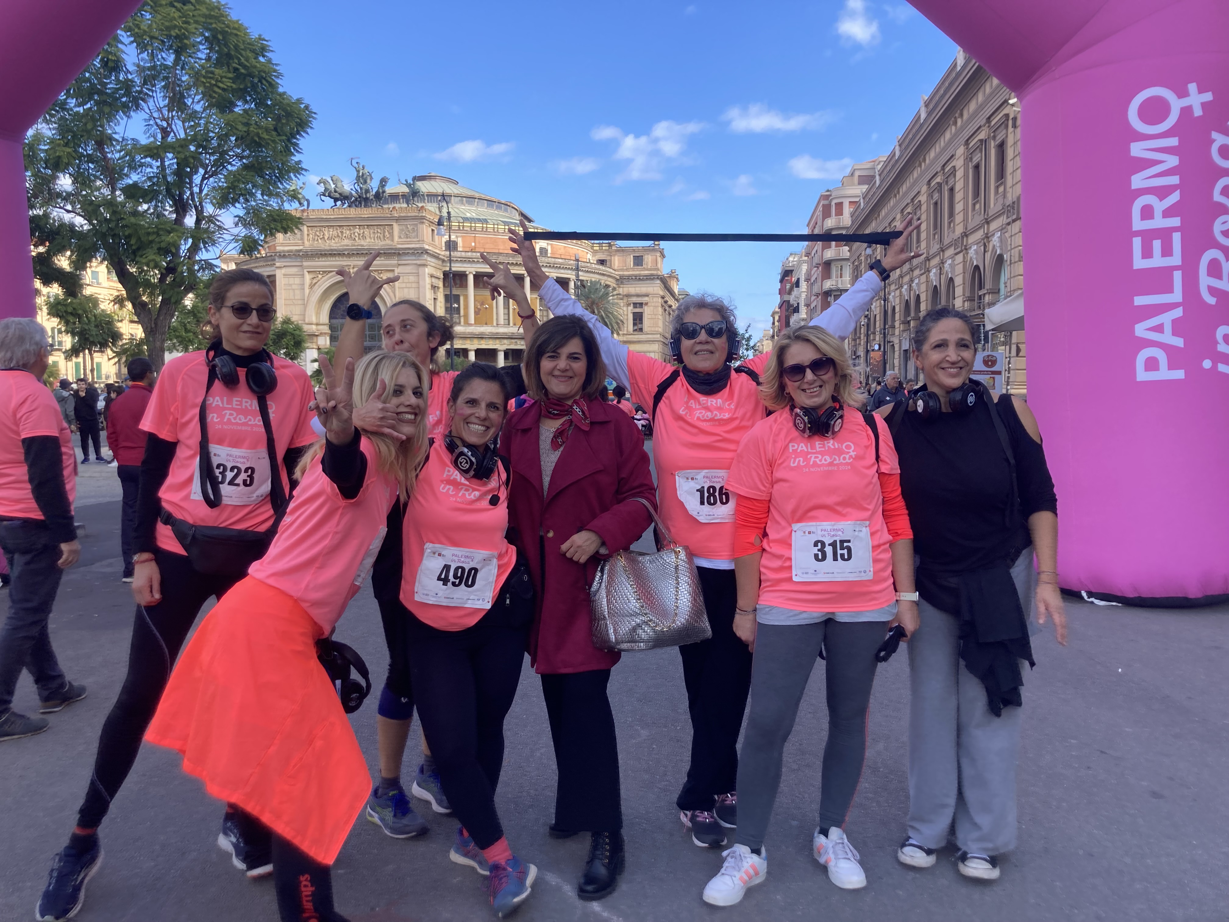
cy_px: 461
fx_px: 994
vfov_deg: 49.7
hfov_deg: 63.4
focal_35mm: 28
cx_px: 614
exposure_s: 1/471
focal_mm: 3.99
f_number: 1.8
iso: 20
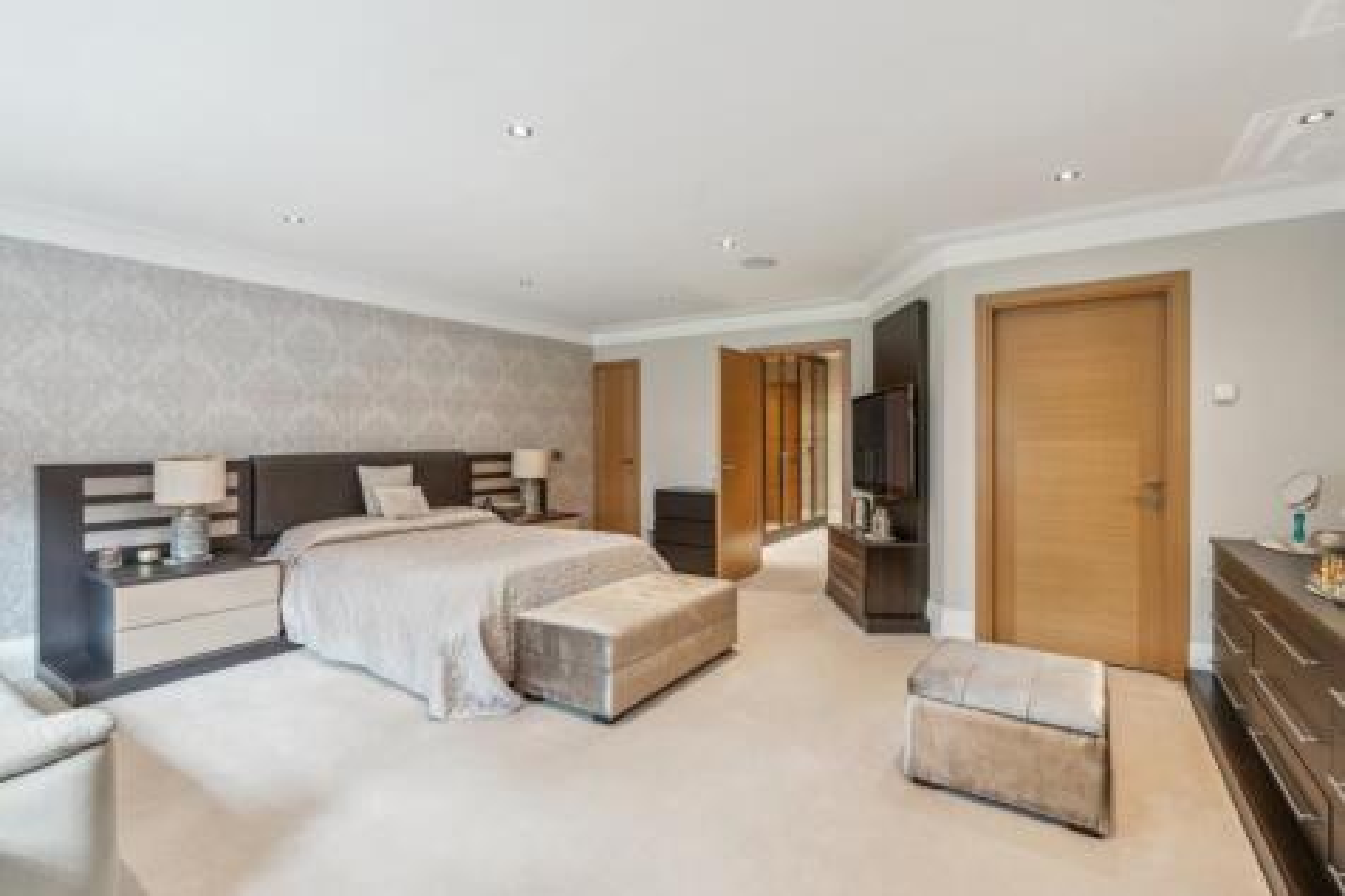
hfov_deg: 96.8
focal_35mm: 16
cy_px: 448
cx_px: 672
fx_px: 598
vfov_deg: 73.7
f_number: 6.3
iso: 640
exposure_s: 1/6
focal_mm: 16
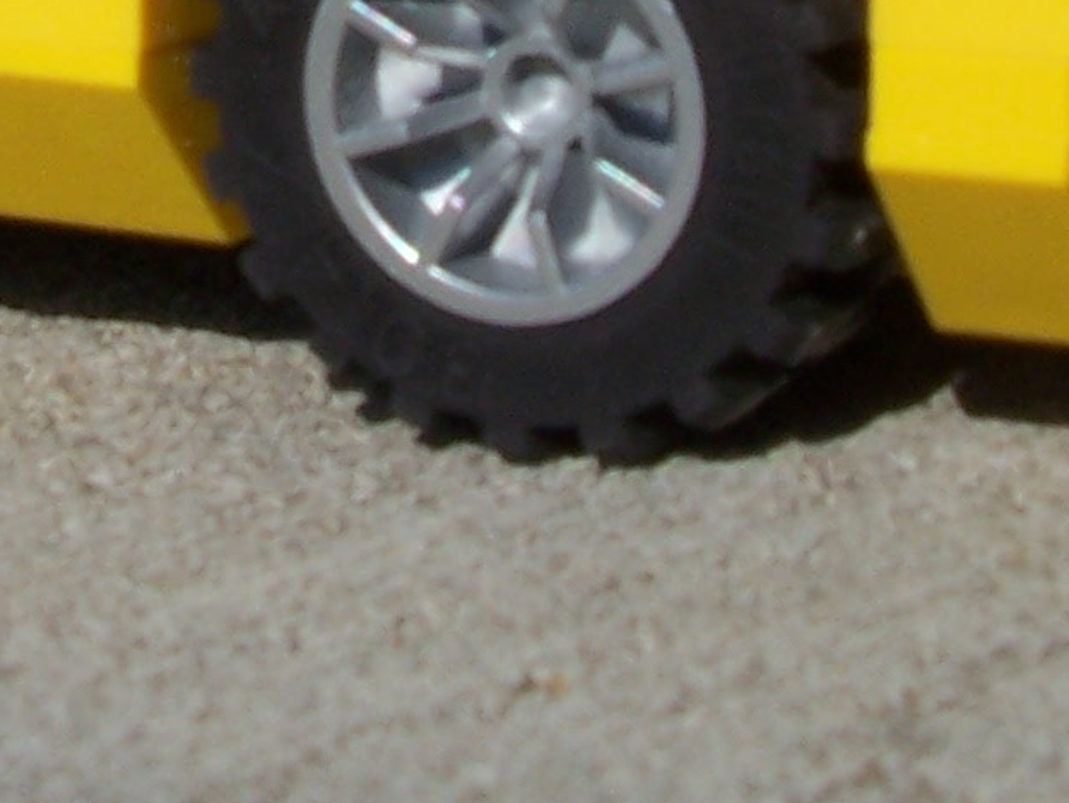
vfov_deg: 11.0
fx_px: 3985
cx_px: 212
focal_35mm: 129
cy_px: -459
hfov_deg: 15.2
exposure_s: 1/1000
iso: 80
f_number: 5.6
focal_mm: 6
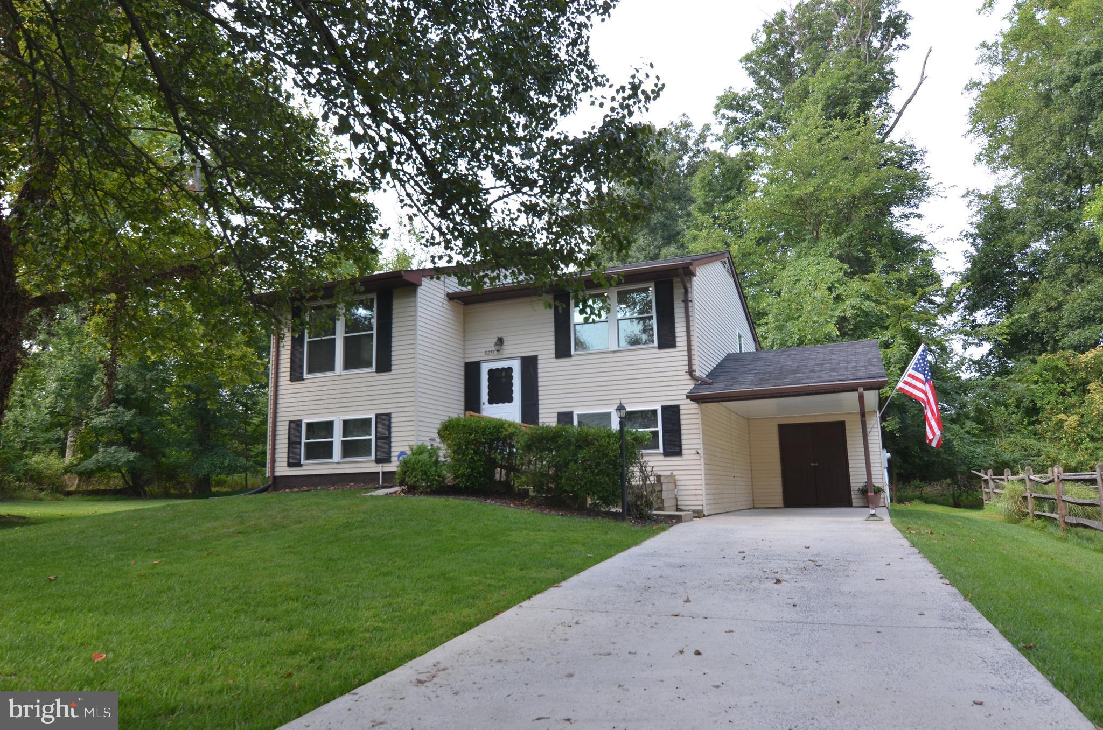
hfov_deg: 73.9
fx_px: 734
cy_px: 365
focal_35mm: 24
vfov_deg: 52.9
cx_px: 552
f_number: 7.1
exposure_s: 1/200
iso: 200
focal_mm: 16
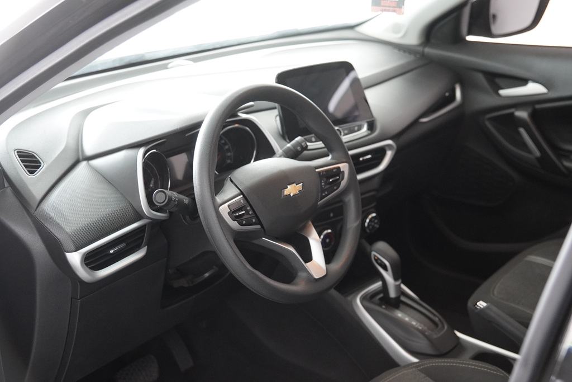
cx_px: 286
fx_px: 763
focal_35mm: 48
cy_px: 191
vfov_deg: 28.1
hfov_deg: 41.1
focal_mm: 32
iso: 2000
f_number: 2.8
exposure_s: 1/160
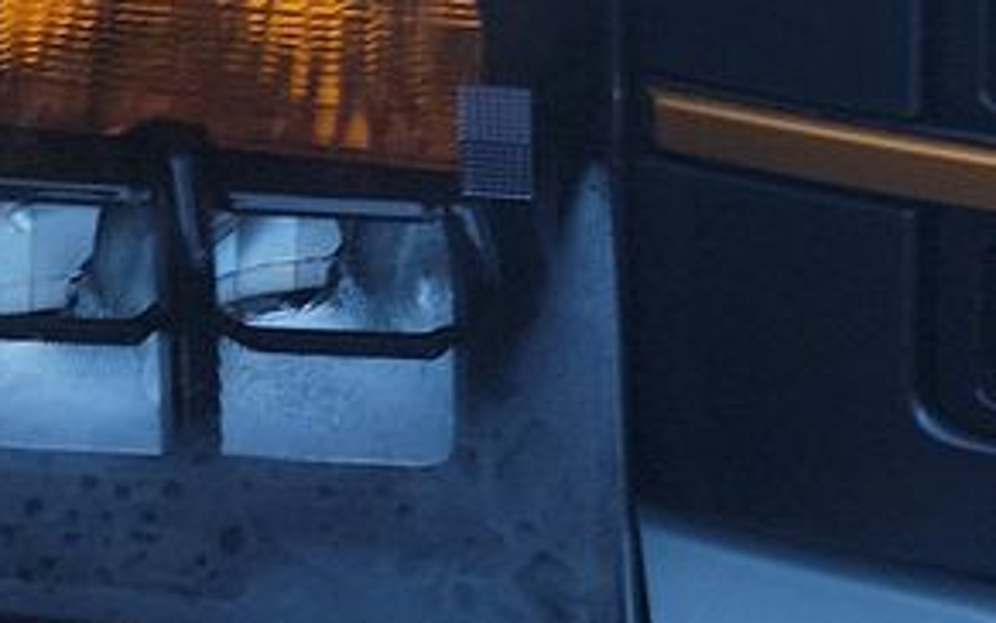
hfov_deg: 13.4
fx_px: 3801
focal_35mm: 140
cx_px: 1790
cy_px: -421
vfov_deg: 9.0
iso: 50
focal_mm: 6.7
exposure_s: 1/183
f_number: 1.8
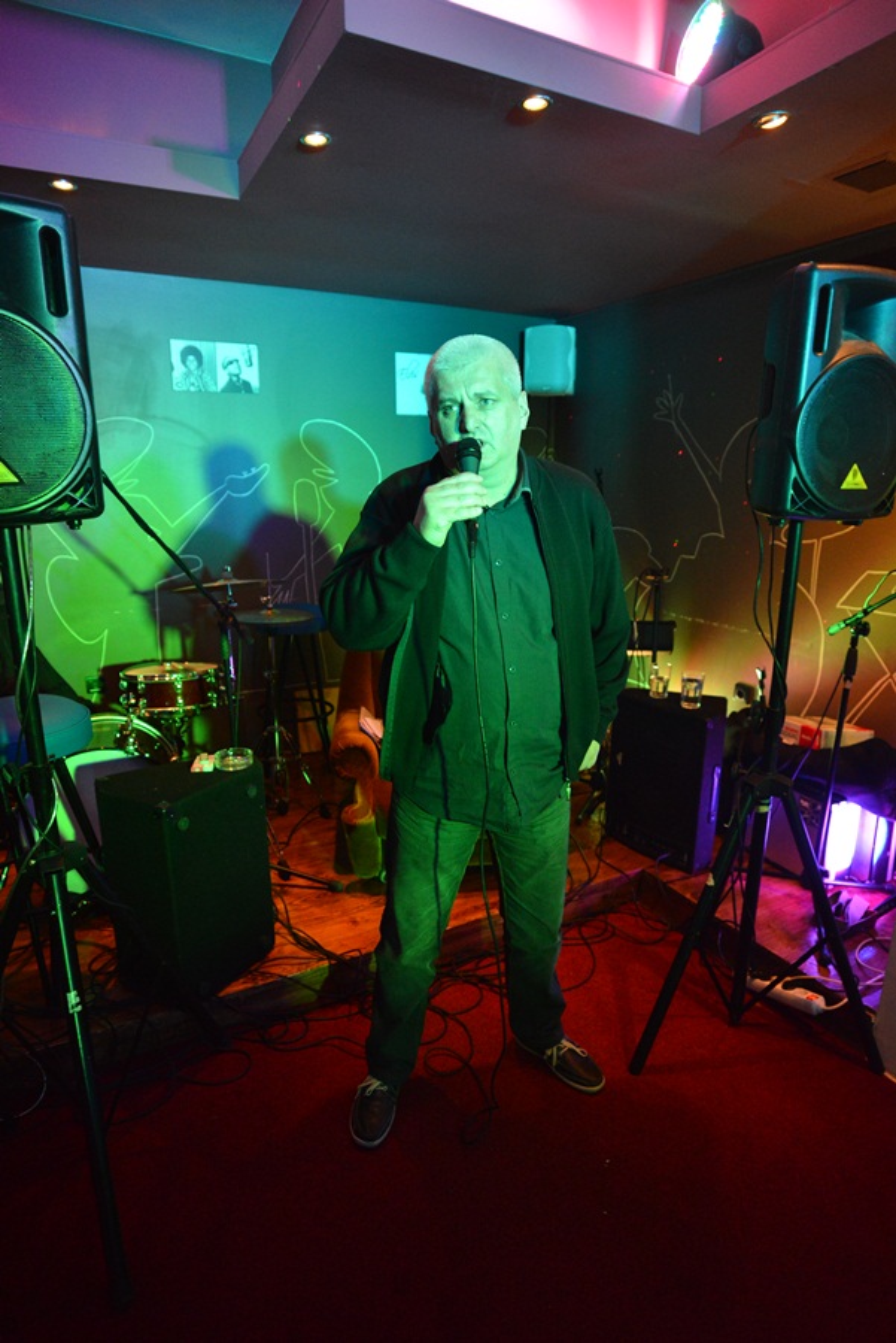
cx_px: 448
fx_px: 746
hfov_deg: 62.0
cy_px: 672
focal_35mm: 20
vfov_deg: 83.9
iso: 3200
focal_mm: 20
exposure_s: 1/60
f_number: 3.2
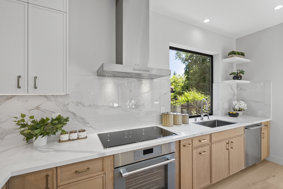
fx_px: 126
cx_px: 142
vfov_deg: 73.8
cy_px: 94
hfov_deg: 96.7
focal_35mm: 16
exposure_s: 1/6
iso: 100
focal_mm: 16
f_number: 8
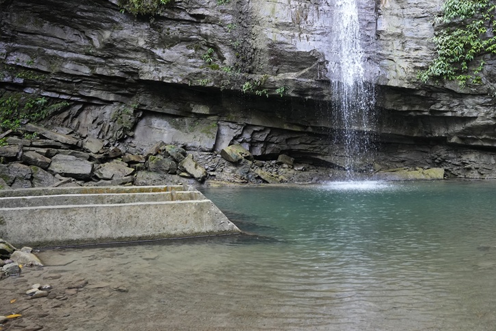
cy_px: 115
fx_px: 468
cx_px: 351
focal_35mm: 34
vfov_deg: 38.5
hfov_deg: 54.1
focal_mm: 24
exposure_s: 1/200
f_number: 5.6
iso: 2500
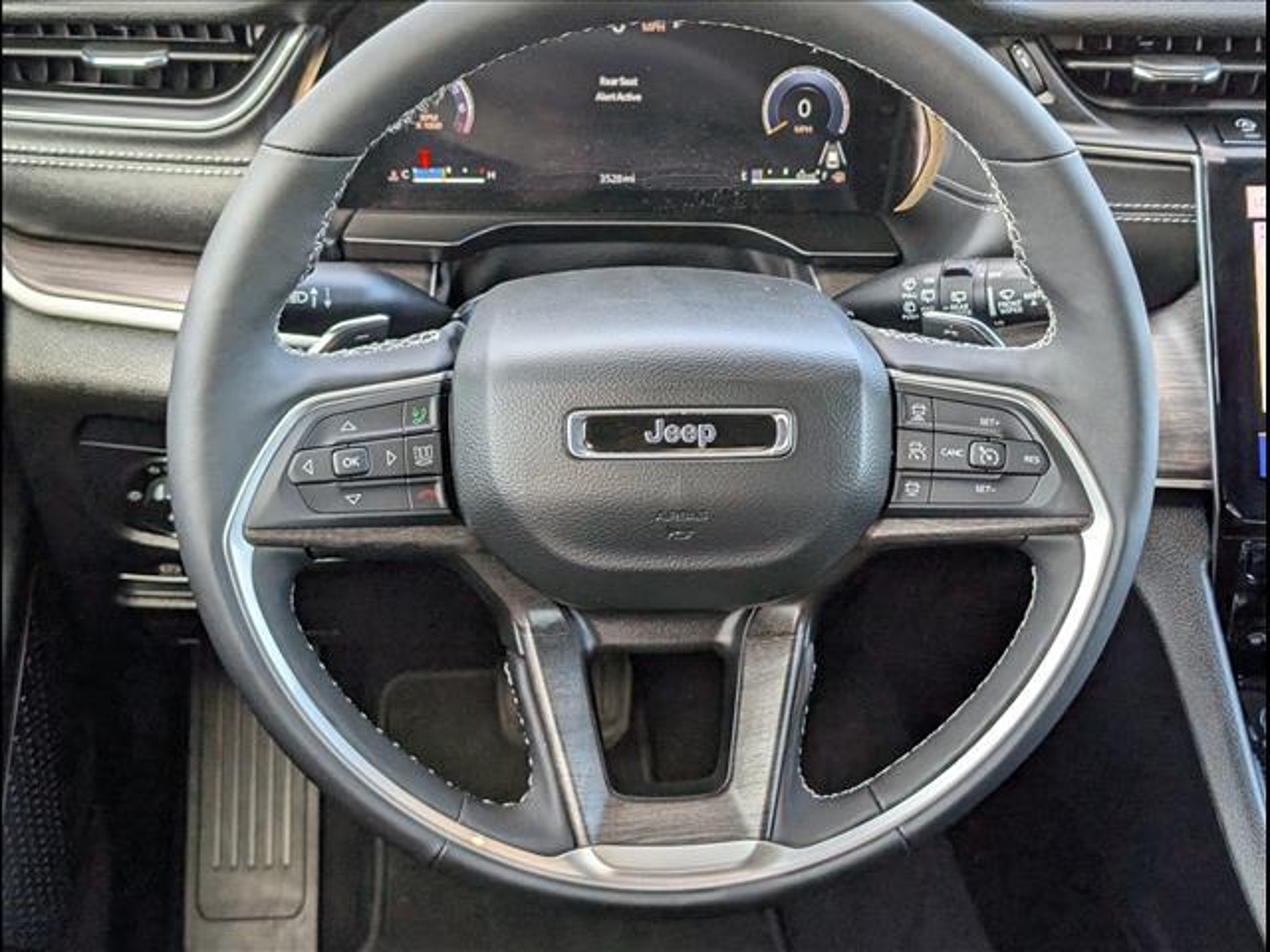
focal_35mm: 49
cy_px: 476
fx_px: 1798
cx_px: 635
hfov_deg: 38.9
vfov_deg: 29.7
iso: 35
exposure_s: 1/76.9
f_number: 1.68
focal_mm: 6.9
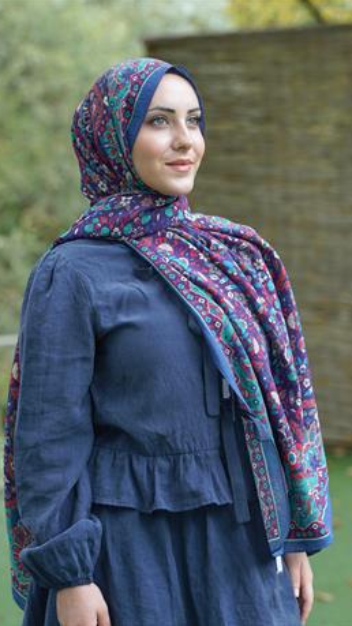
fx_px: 1793
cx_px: 169
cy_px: 314
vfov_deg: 19.8
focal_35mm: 108
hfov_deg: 11.2
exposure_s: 1/100
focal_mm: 102
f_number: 5
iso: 200
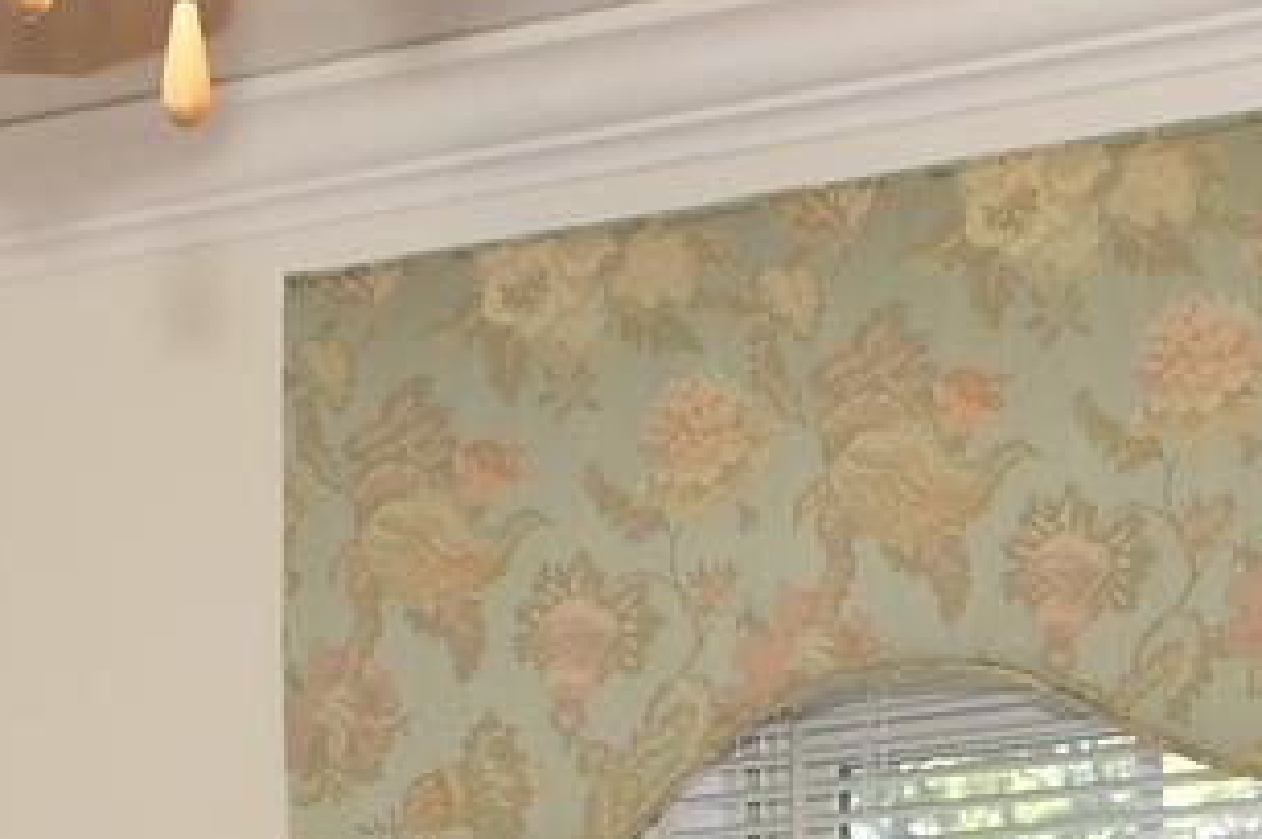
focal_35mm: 170
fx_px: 5965
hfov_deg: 12.1
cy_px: 2229
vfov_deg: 7.4
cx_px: 900
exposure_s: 1/60
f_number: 5
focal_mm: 17
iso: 200
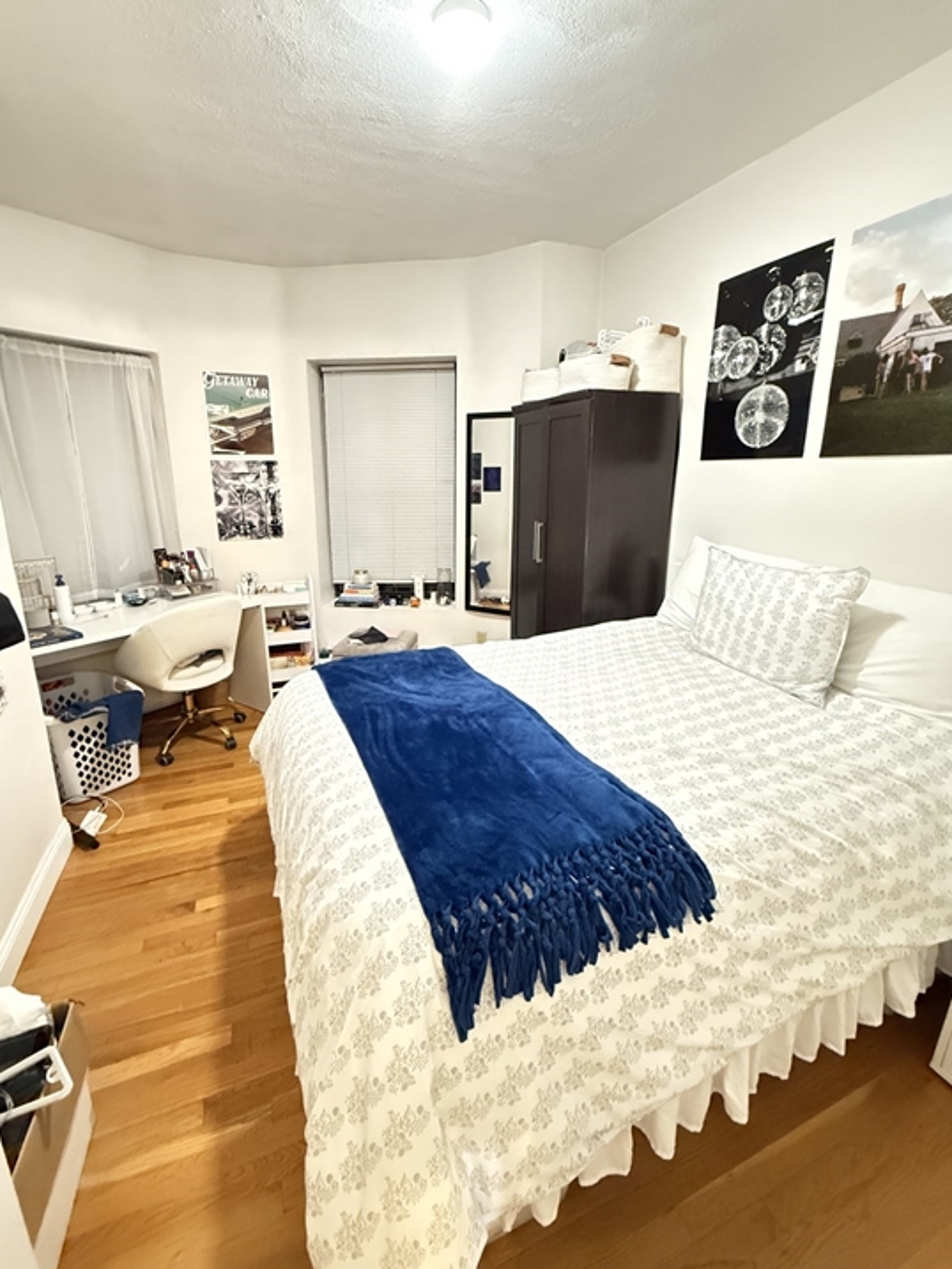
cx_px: 455
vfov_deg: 98.1
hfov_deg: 81.7
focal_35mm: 15
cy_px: 614
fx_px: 550
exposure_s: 1/30
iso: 1250
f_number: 2.2
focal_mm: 2.22
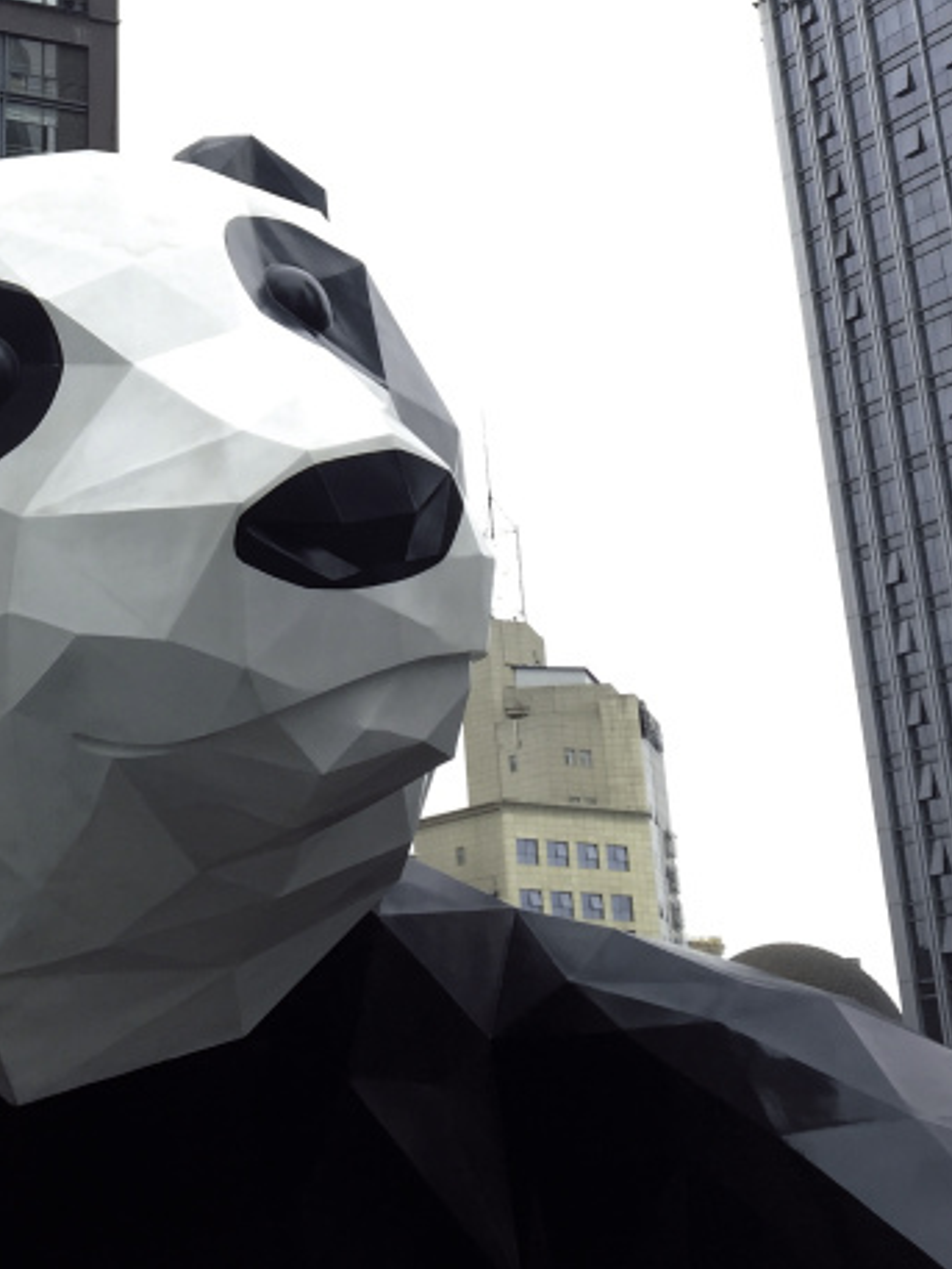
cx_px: 103
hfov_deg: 22.1
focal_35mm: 65
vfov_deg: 27.7
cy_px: -61
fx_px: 2382
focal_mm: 4.15
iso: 32
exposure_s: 1/618
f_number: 2.2
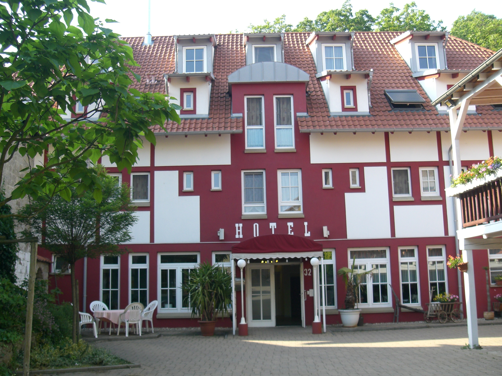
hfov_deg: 49.0
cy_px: 188
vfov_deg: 37.7
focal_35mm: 38
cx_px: 251
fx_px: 551
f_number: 3.1
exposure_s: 1/200
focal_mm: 6.3
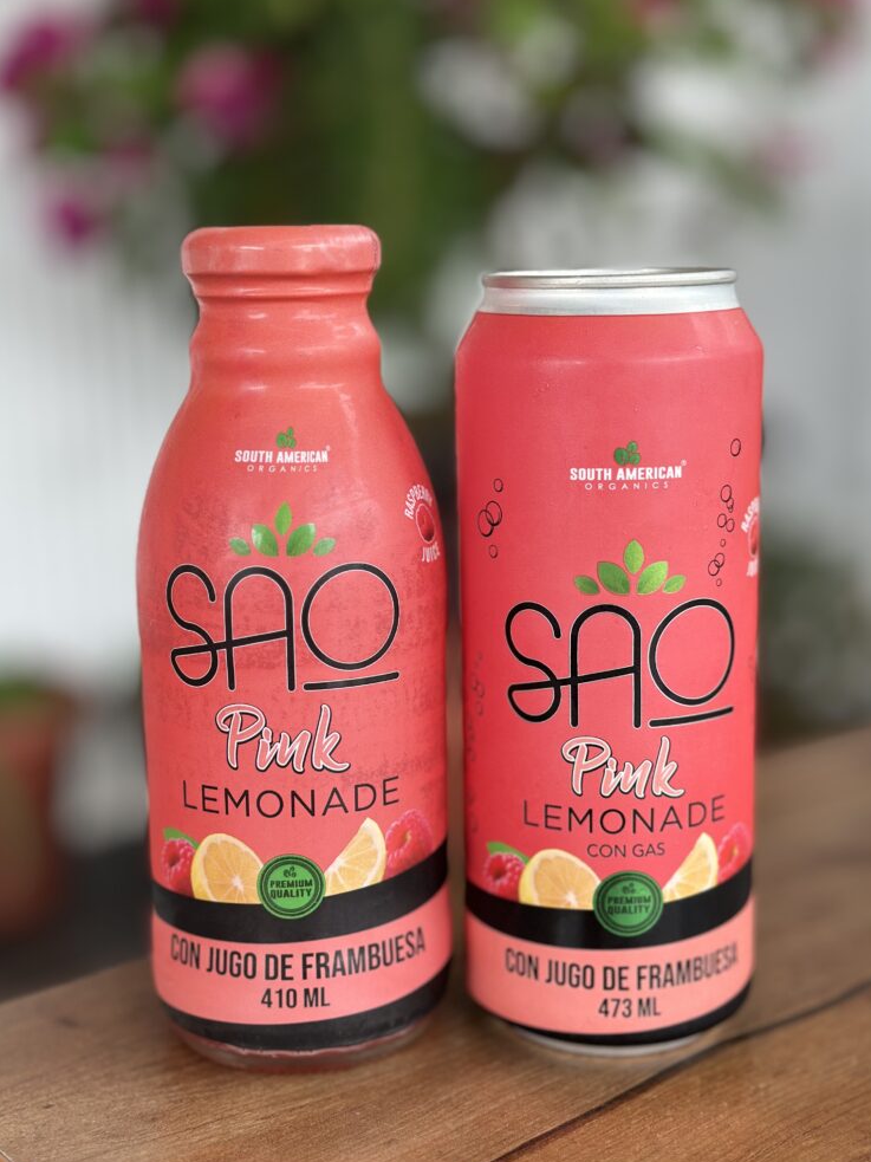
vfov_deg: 38.2
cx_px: 434
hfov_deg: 29.1
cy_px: 572
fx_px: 1678
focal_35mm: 50
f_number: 1.78
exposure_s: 1/120
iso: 80
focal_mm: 6.86
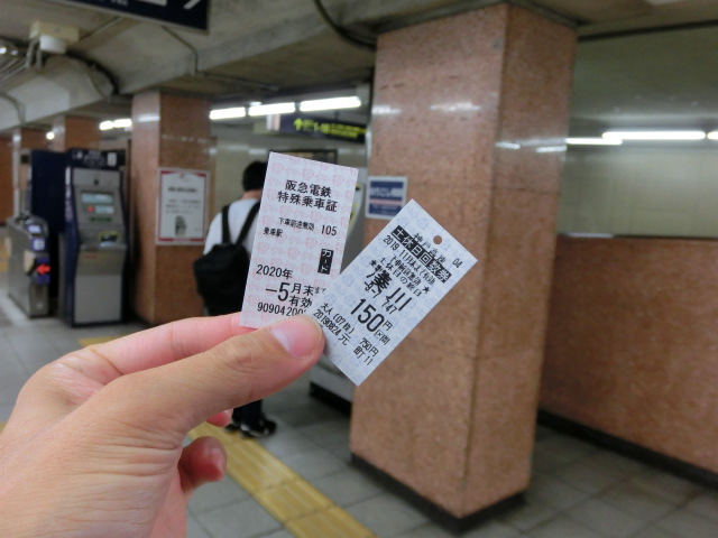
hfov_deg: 63.4
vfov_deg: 49.7
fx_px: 581
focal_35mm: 28
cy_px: 269
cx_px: 359
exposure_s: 1/125
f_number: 3
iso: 320
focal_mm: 5
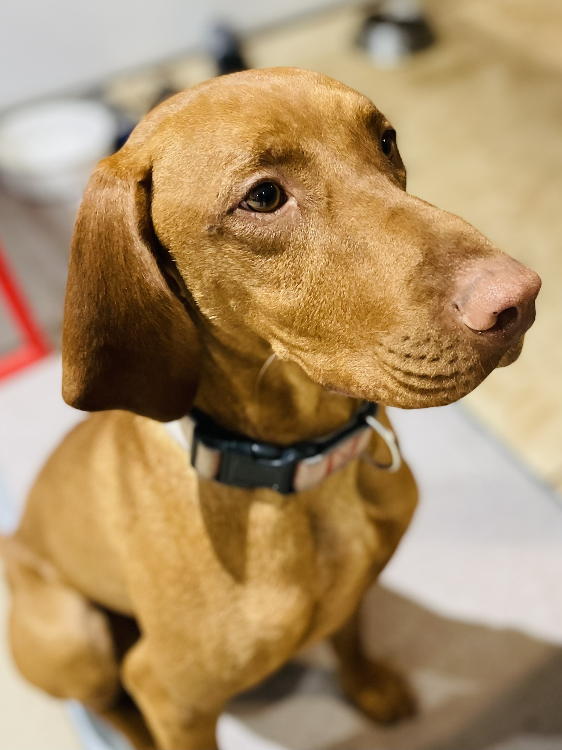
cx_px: 281
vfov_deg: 67.3
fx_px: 563
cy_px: 375
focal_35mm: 26
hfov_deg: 53.1
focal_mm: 4.2
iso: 400
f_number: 1.6
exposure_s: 1/50
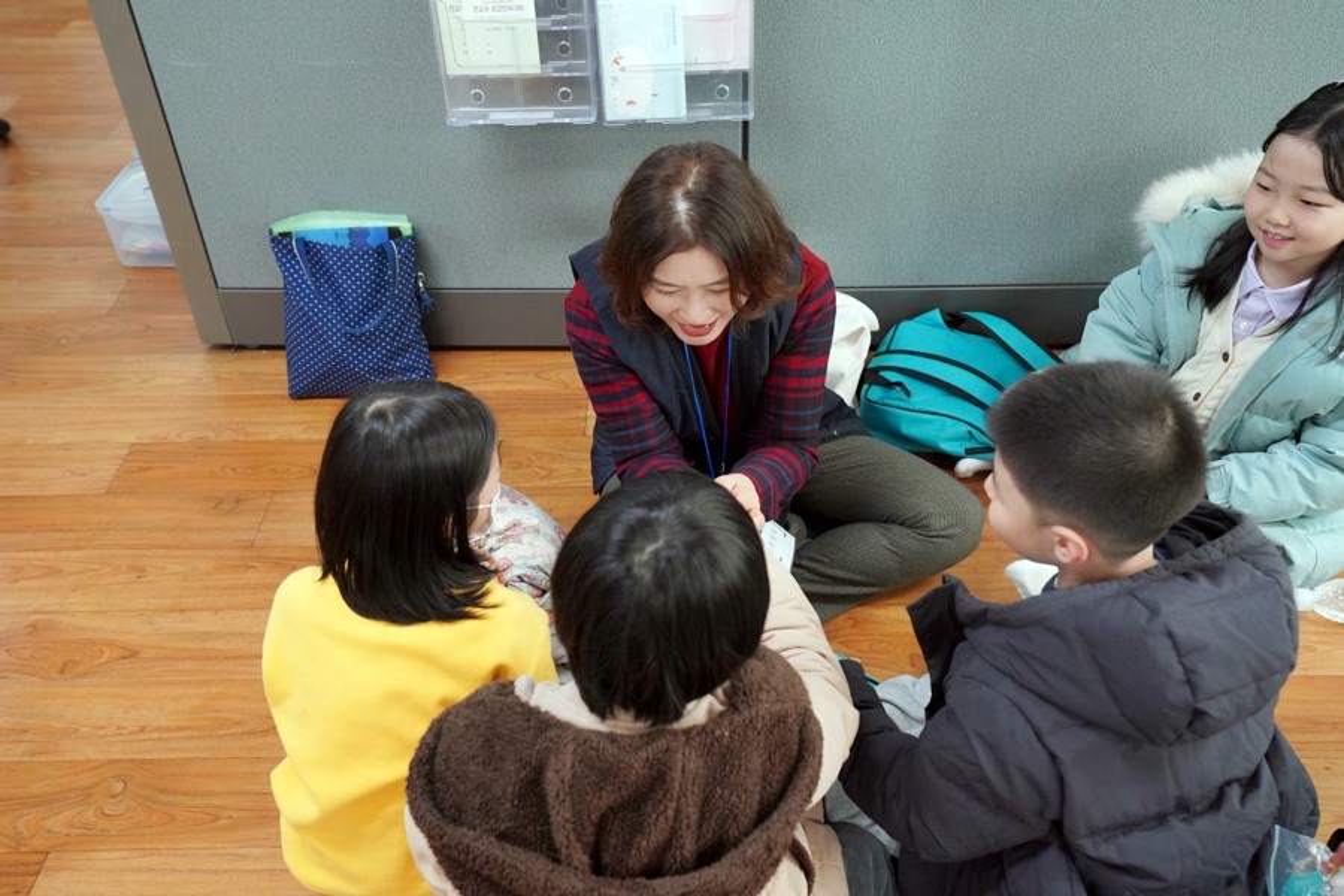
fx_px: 1307
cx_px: 672
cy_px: 448
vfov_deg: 37.9
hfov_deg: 54.4
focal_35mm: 35
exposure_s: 1/160
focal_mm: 35
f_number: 4
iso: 3200
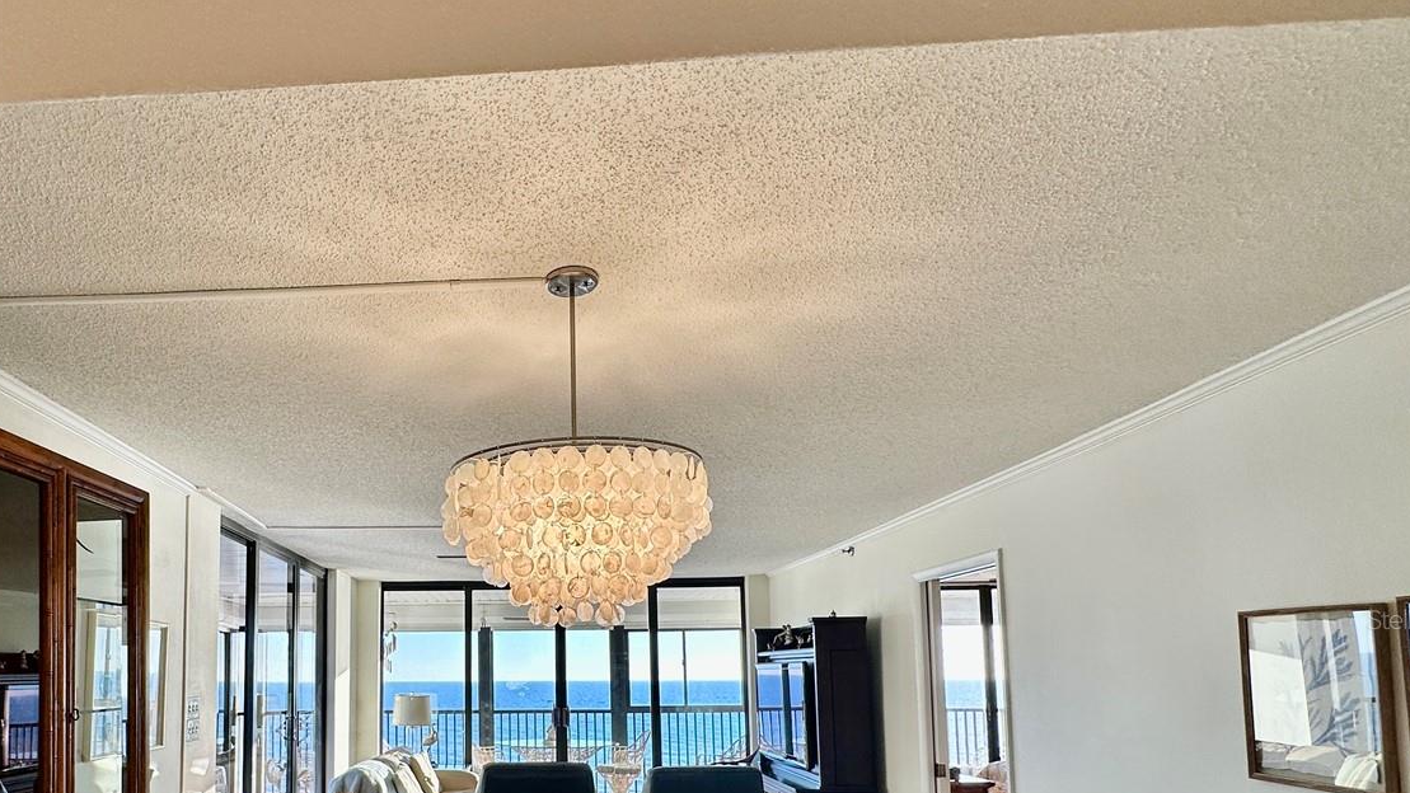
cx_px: 470
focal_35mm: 22
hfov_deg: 78.6
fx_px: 823
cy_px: 619
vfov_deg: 48.9
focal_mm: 2.22
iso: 40
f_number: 2.2
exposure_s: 1/130
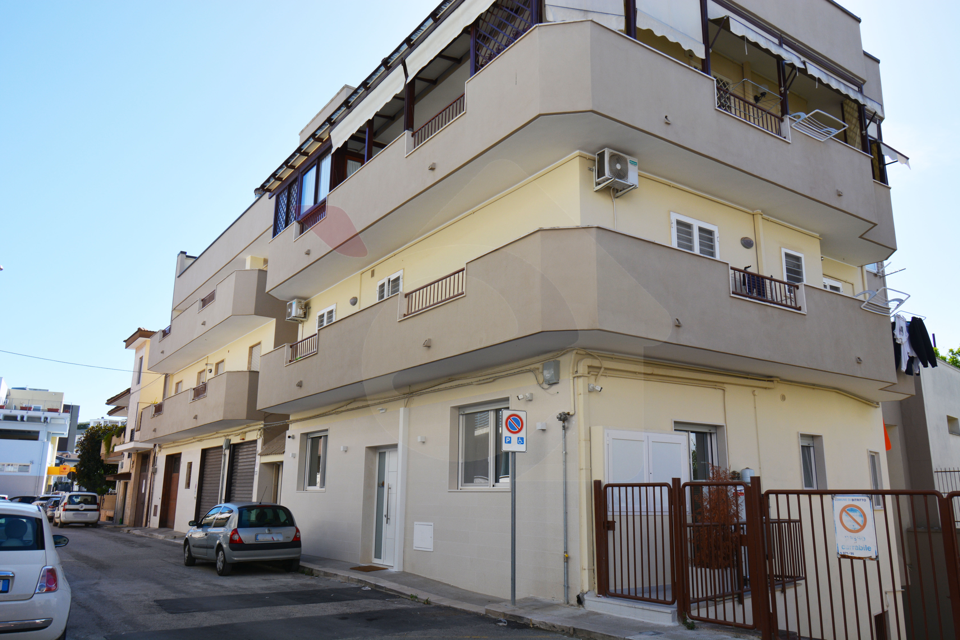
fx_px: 720
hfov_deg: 67.4
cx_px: 480
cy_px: 320
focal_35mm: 27
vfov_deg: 47.9
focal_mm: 18
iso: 100
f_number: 8
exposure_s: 1/250
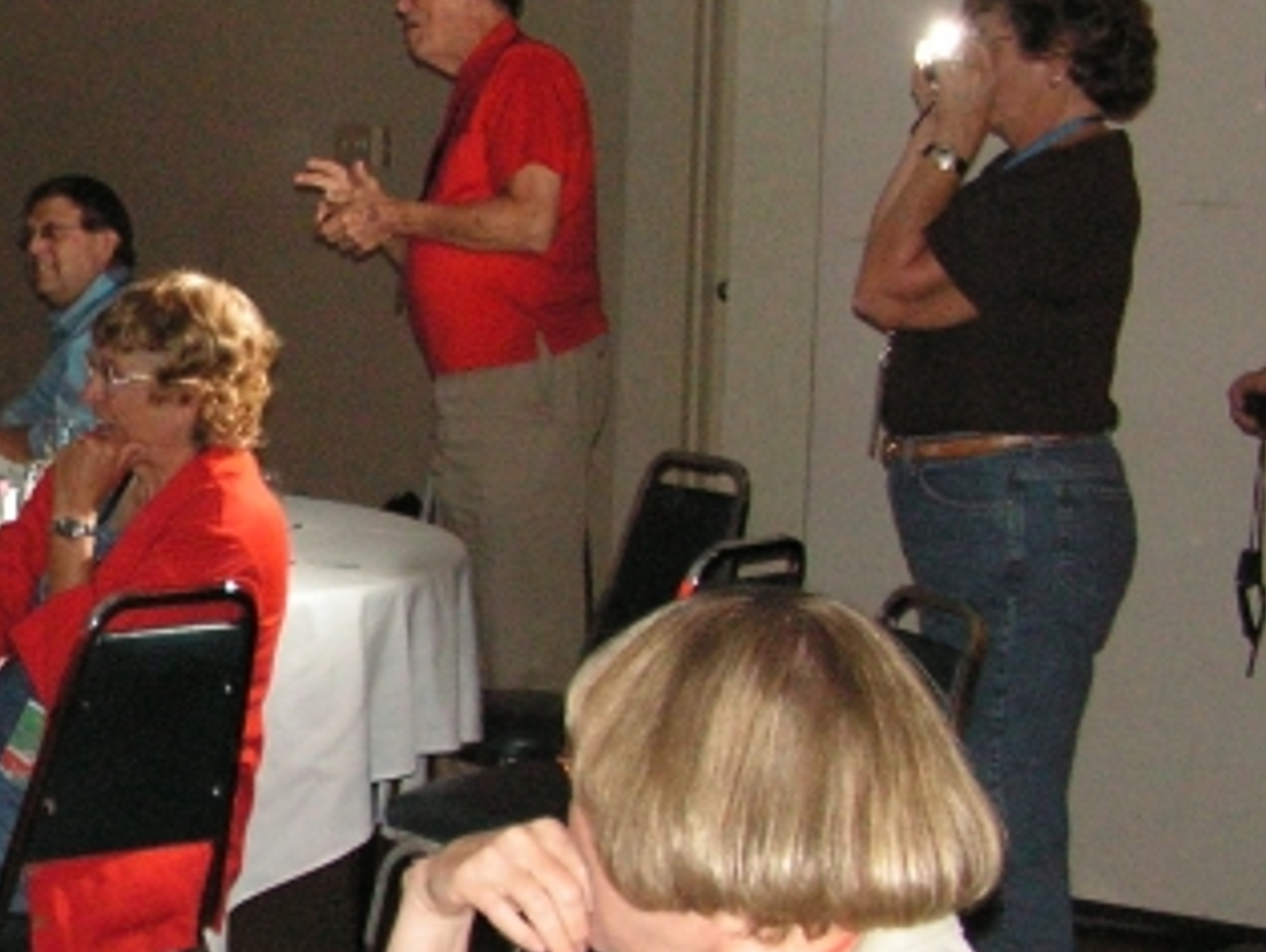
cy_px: 472
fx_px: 3623
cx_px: -262
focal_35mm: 99
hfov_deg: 18.7
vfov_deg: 15.0
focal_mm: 6
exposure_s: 1/40
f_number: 3.2
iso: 160
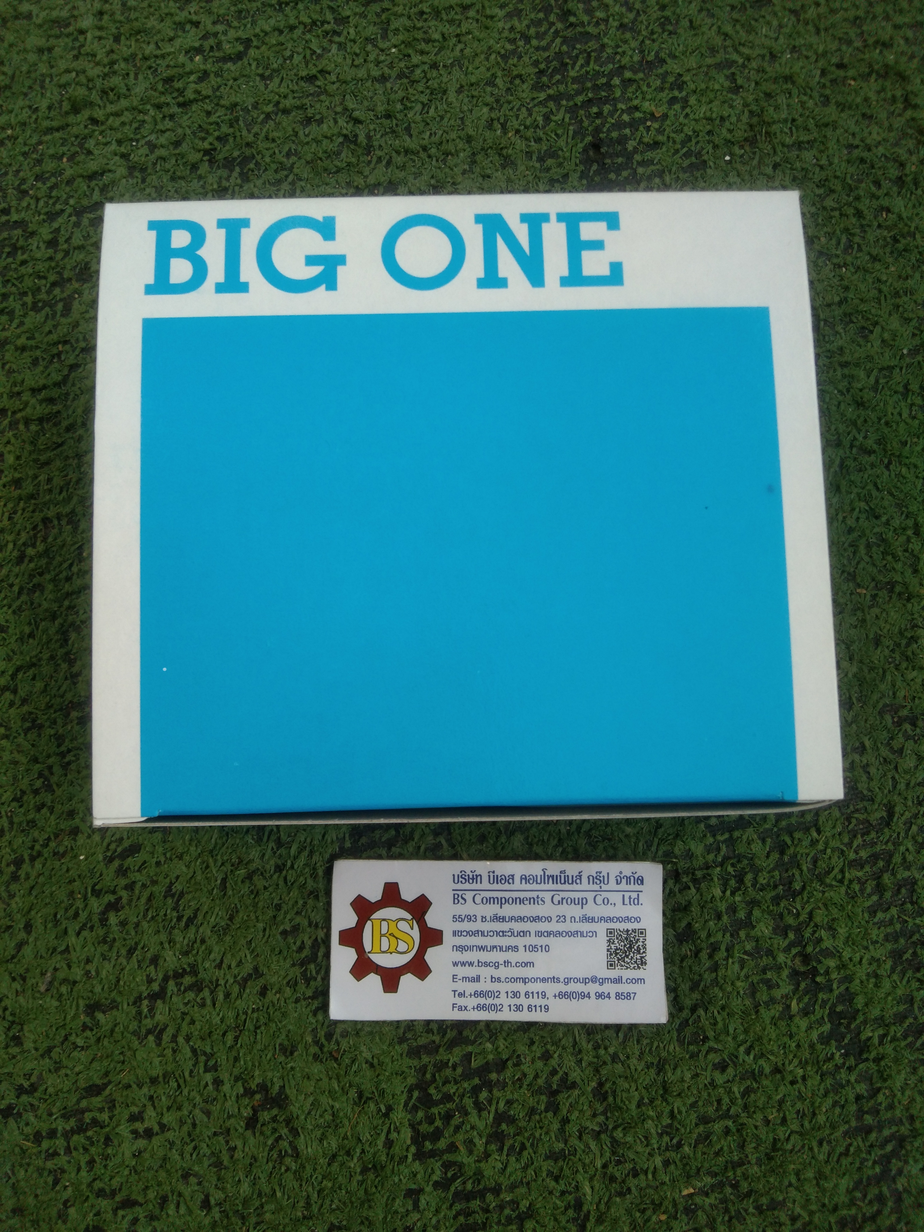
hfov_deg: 46.8
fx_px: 1068
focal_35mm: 30
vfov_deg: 60.0
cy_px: 616
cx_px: 462
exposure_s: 1/50
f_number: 2.2
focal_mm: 3.65
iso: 94
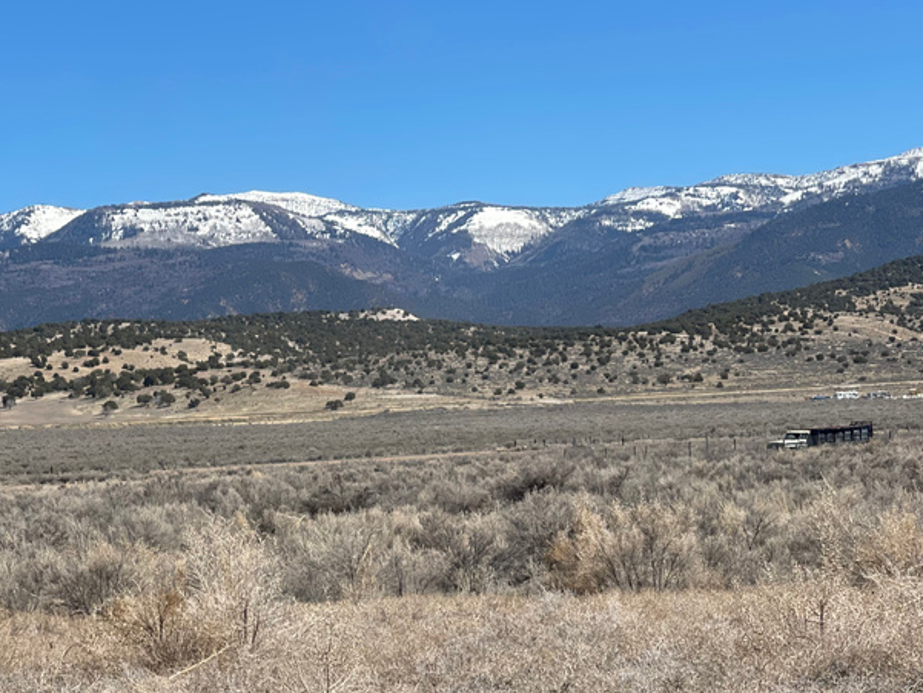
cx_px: 409
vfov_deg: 13.5
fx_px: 2907
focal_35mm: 109
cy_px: 518
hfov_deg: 18.0
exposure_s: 1/1845
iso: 32
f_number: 2.2
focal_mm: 7.5
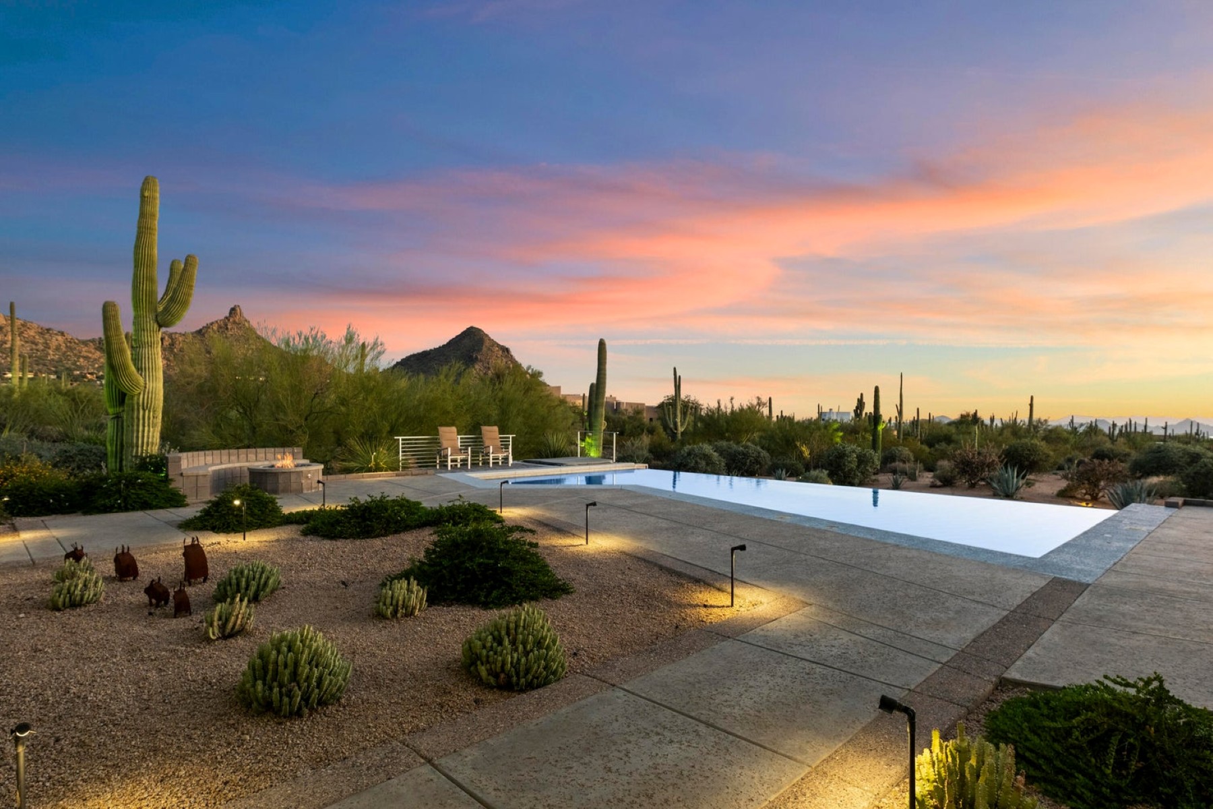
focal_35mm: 19
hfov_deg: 86.9
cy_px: 404
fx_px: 640
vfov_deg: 64.6
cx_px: 606
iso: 320
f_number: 4.5
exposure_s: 1/6
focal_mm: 12.8
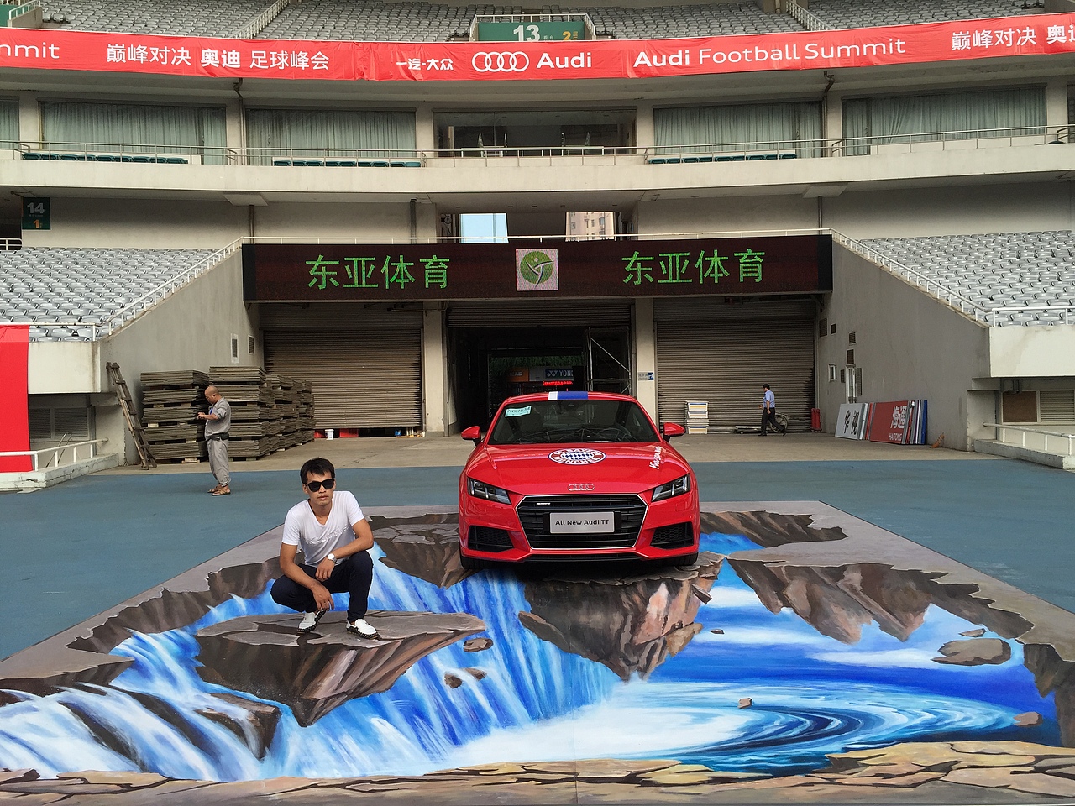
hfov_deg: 61.7
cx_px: 538
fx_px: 901
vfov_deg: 48.2
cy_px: 403
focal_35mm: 29
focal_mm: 4.15
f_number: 2.2
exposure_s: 1/581
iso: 32
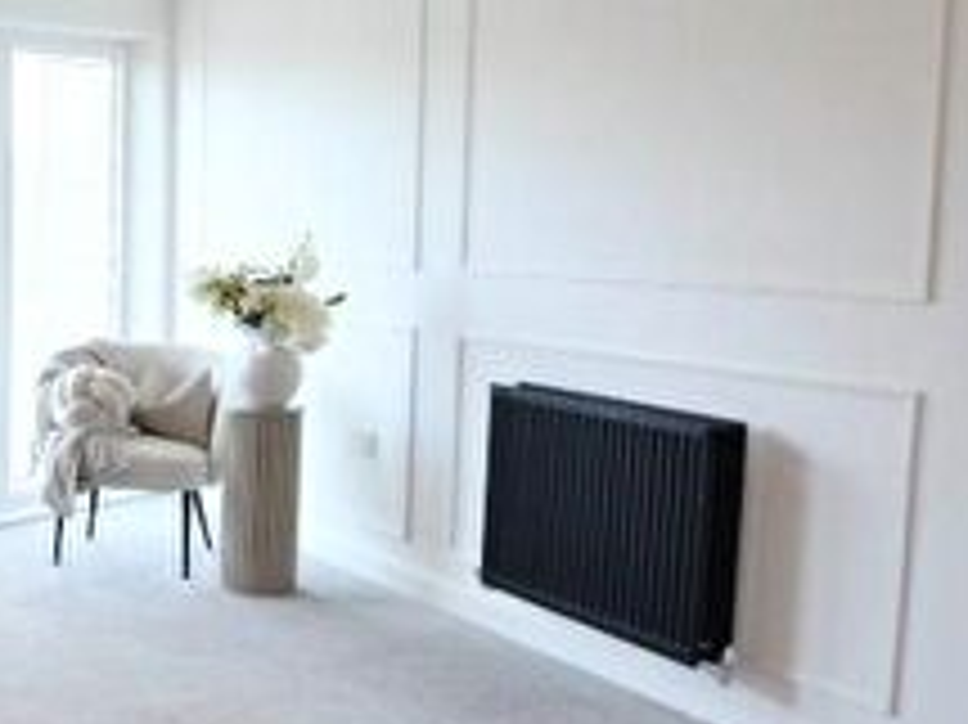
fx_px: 1314
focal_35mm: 47
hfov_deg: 31.0
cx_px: -306
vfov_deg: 30.8
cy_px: 393
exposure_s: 1/60
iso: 400
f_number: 5.6
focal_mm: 10
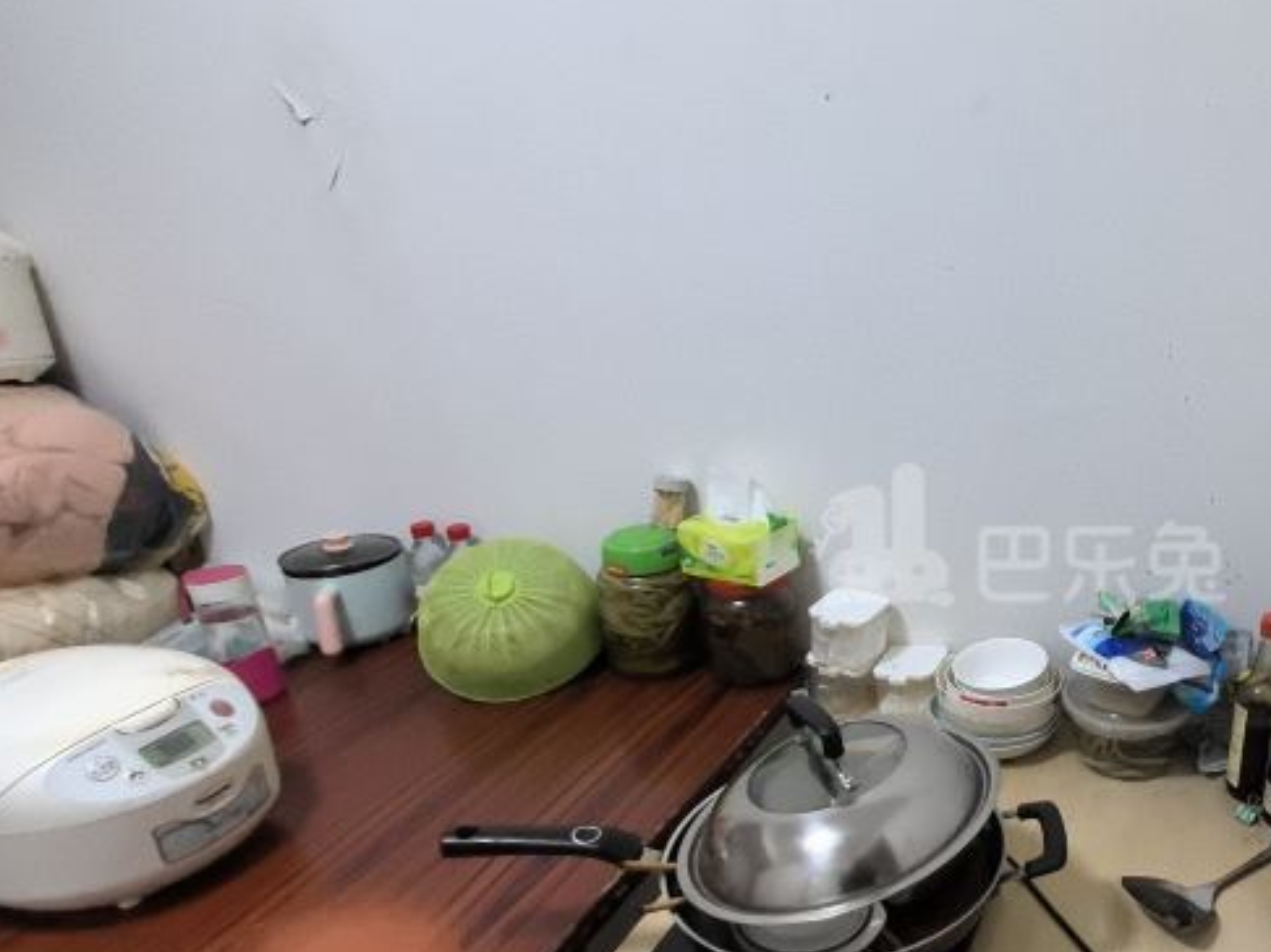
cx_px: 1017
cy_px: 536
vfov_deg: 49.6
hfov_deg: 58.6
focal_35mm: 28
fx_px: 1028
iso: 500
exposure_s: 1/33.3
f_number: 2.2
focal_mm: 1.95
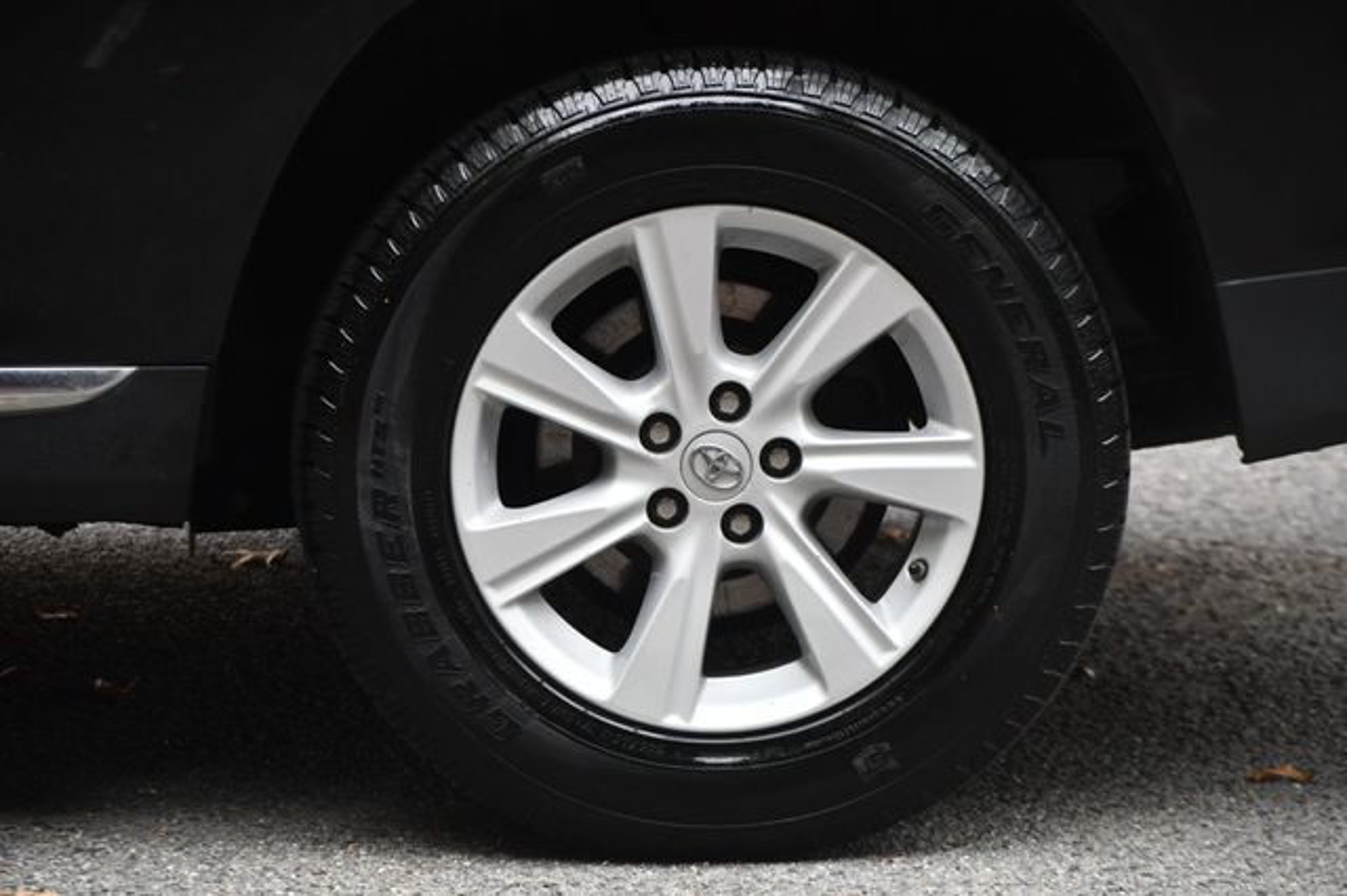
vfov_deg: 7.0
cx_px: 674
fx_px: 7292
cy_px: 448
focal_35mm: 195
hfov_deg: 10.6
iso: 320
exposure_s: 1/250
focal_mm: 130
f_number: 5.6
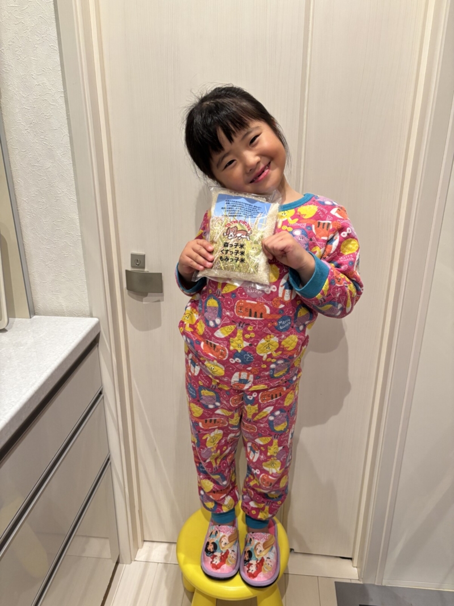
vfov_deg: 67.3
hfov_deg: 53.1
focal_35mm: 26
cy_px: 303
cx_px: 227
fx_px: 455
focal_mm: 5.96
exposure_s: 1/60
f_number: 1.6
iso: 250
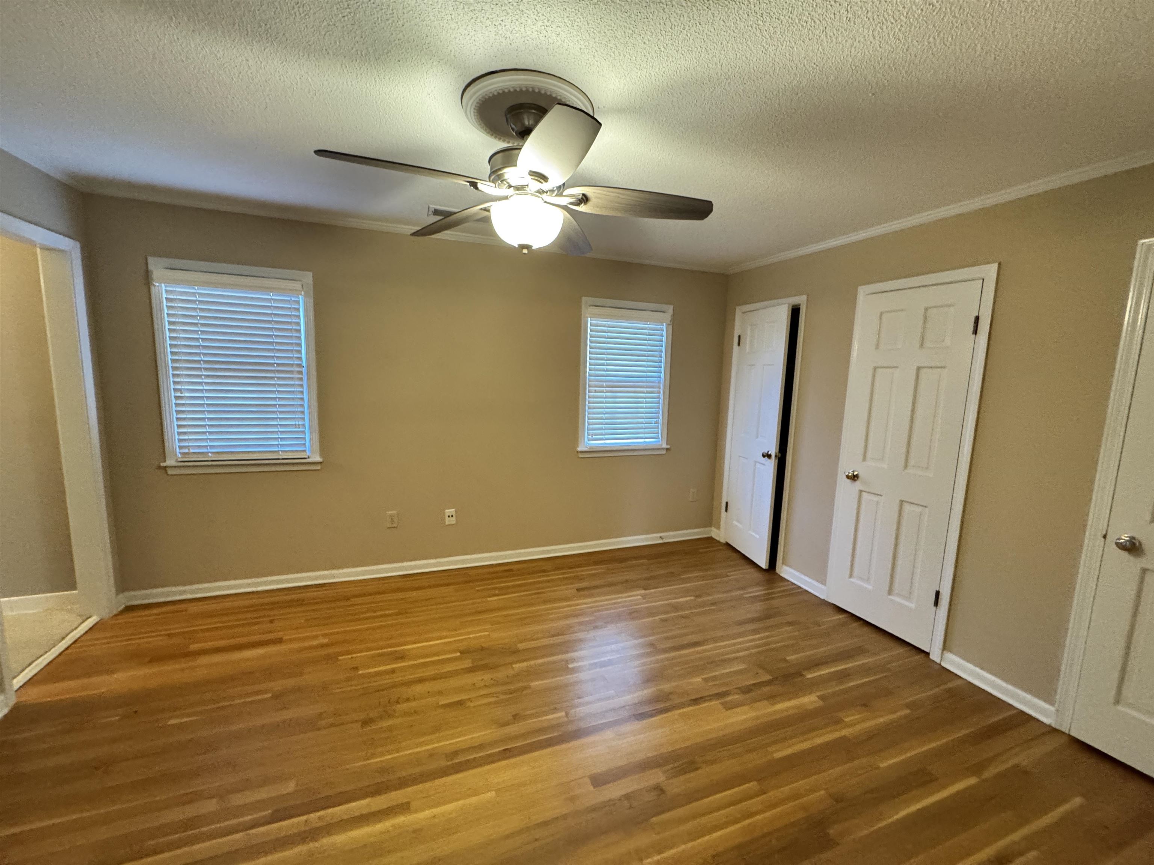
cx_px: 577
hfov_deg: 102.1
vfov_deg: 85.7
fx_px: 467
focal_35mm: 14
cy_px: 432
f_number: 2.2
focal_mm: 2.22
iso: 640
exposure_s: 1/60
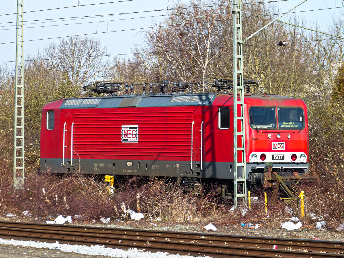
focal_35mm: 188
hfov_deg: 10.5
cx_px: 172
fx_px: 1868
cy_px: 129
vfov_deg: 7.9
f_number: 4
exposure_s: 1/640
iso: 100
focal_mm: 33.9
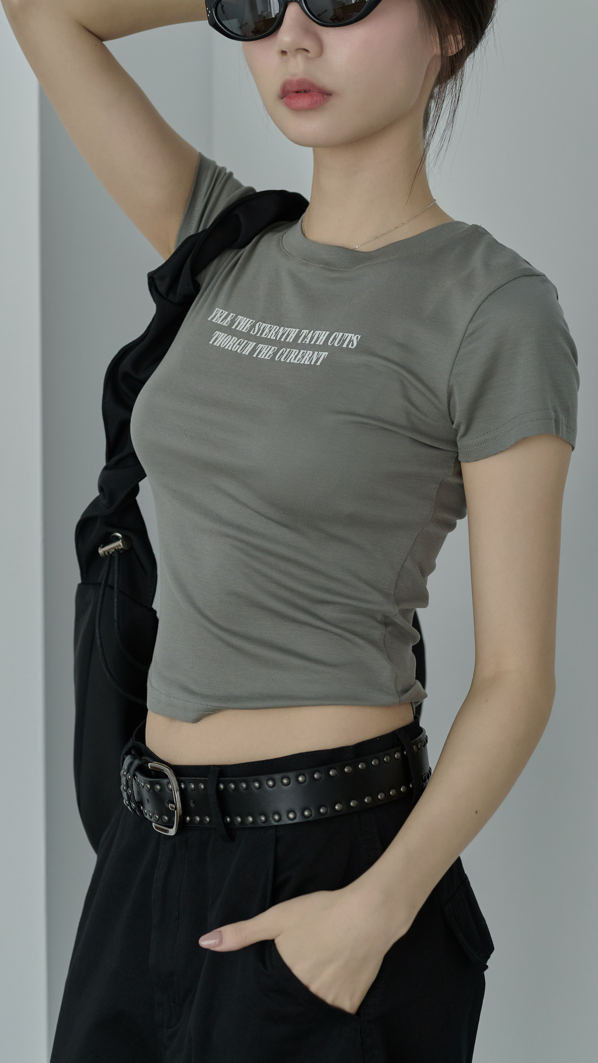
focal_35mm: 69
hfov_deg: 17.5
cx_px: 253
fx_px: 1946
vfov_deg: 30.5
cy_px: 456
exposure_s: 1/125
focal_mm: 50
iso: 640
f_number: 3.5
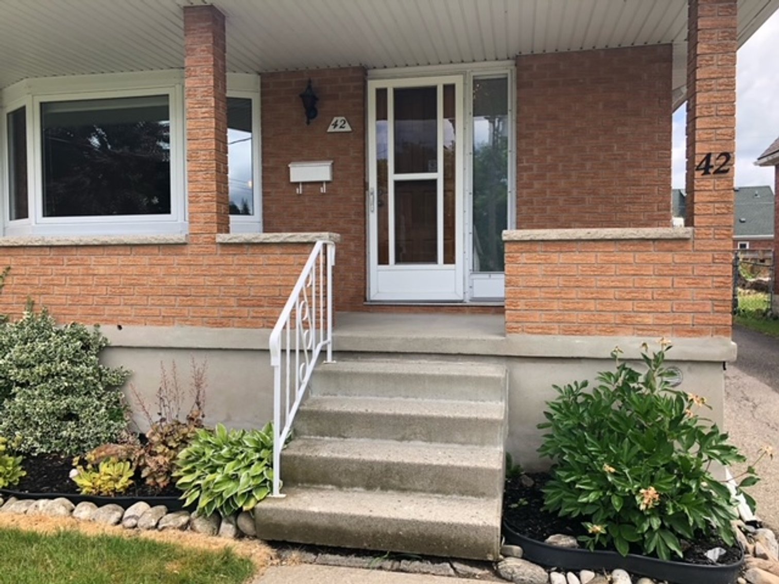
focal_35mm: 28
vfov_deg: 49.8
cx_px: 390
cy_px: 292
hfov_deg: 63.4
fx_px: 630
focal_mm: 4
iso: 20
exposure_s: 1/873
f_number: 1.8
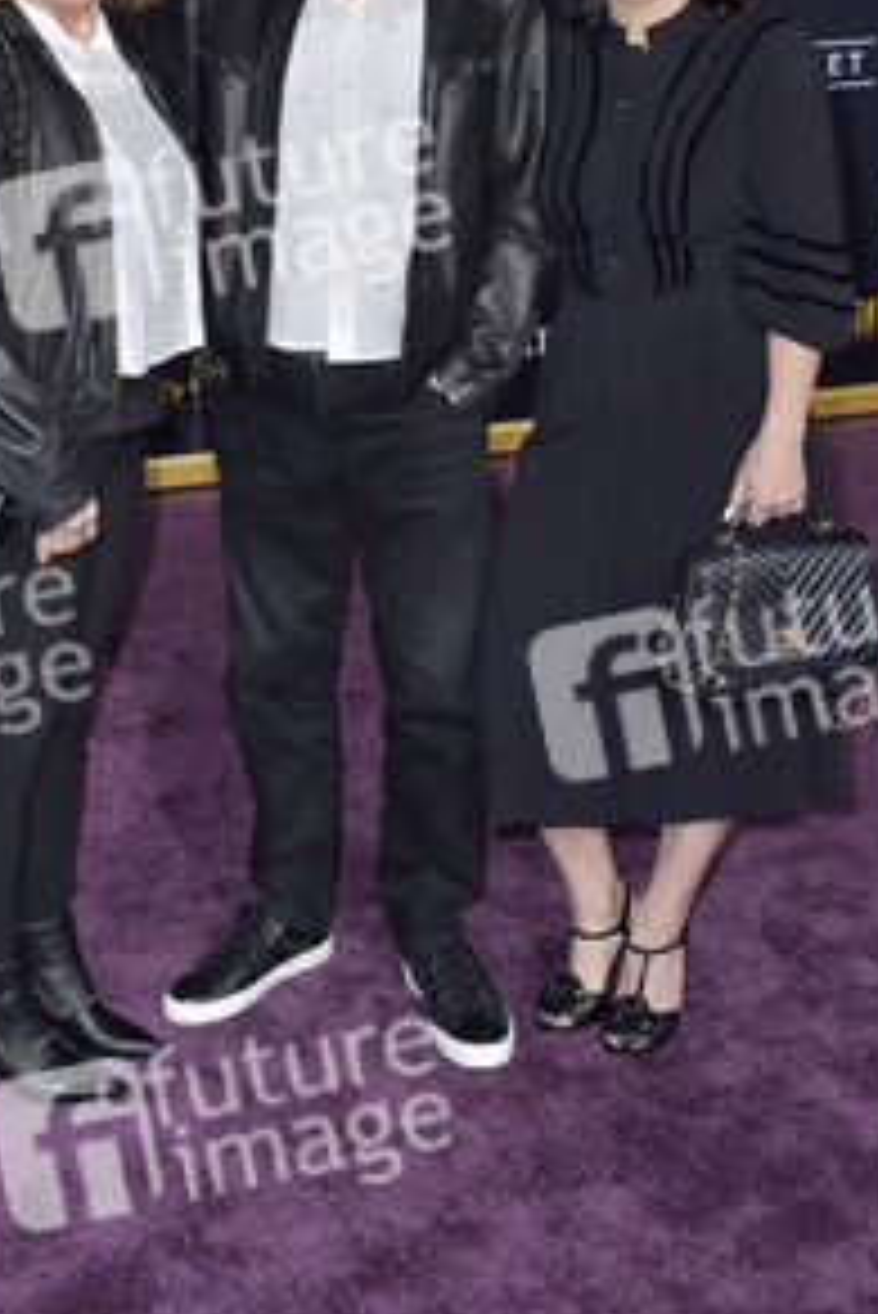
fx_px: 1900
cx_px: 353
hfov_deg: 26.0
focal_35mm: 52
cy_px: 450
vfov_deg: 37.8
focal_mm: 38
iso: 500
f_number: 7.1
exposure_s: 1/250
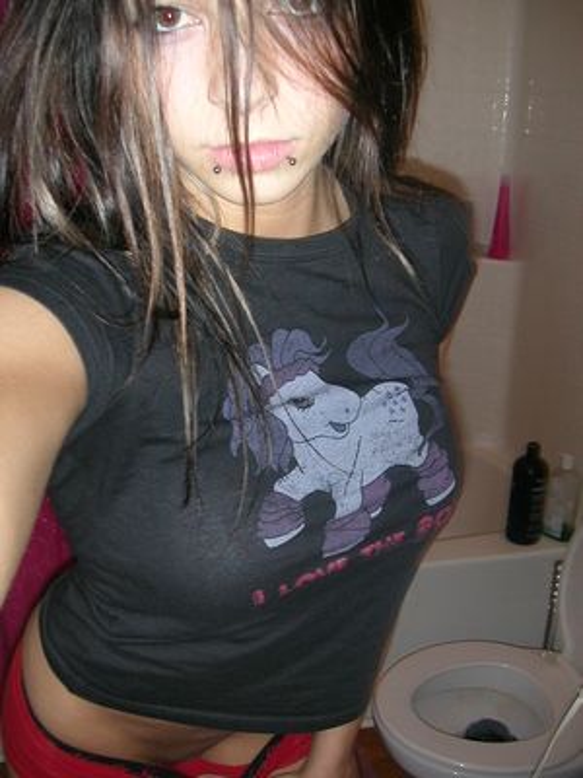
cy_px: 389
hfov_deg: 38.7
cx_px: 292
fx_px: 831
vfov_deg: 50.1
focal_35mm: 37
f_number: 2.7
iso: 100
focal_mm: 5.6
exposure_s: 1/59.9
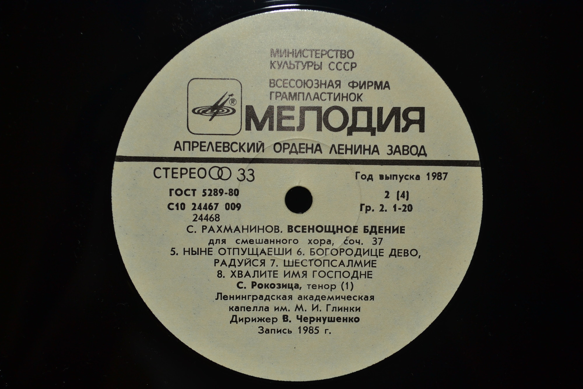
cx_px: 292
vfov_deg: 26.5
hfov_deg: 38.9
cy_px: 194
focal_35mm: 51
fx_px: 826
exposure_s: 1/60
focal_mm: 34
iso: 100
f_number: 5
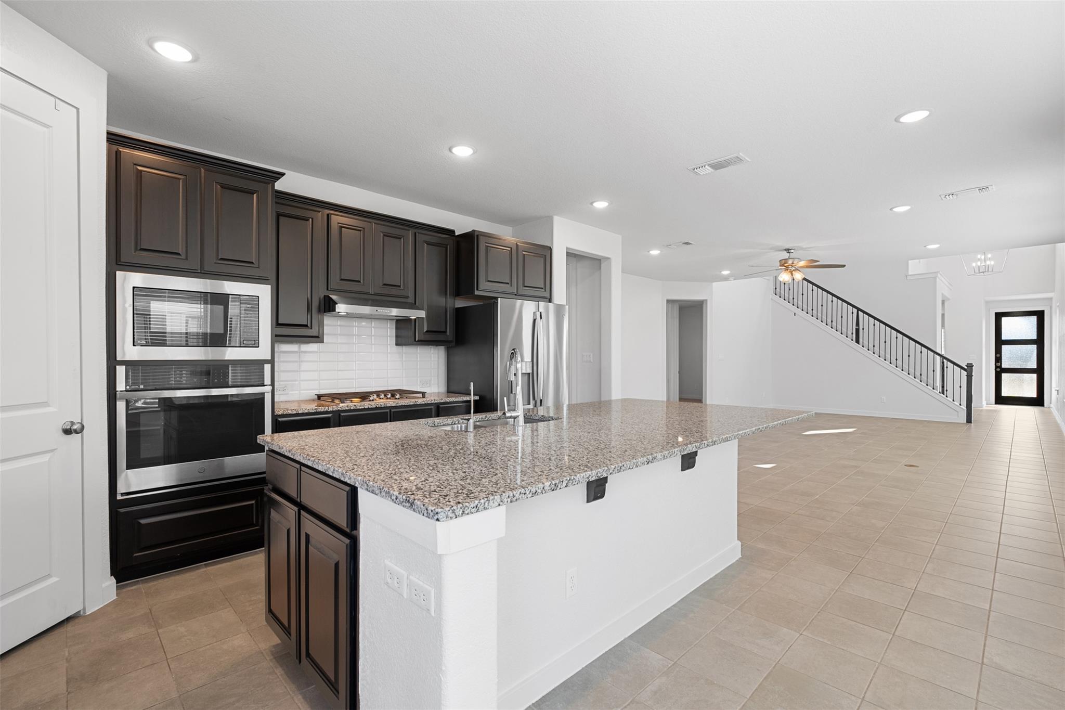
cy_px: 355
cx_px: 532
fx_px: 473
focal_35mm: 16
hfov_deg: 96.7
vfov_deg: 73.7
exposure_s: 1/6
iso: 400
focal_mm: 16
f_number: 8
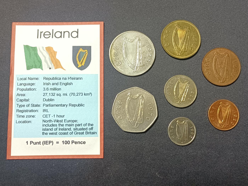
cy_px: 93
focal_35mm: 37
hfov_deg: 50.1
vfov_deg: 38.7
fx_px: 265
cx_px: 124
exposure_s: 1/30
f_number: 1.8
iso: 1793
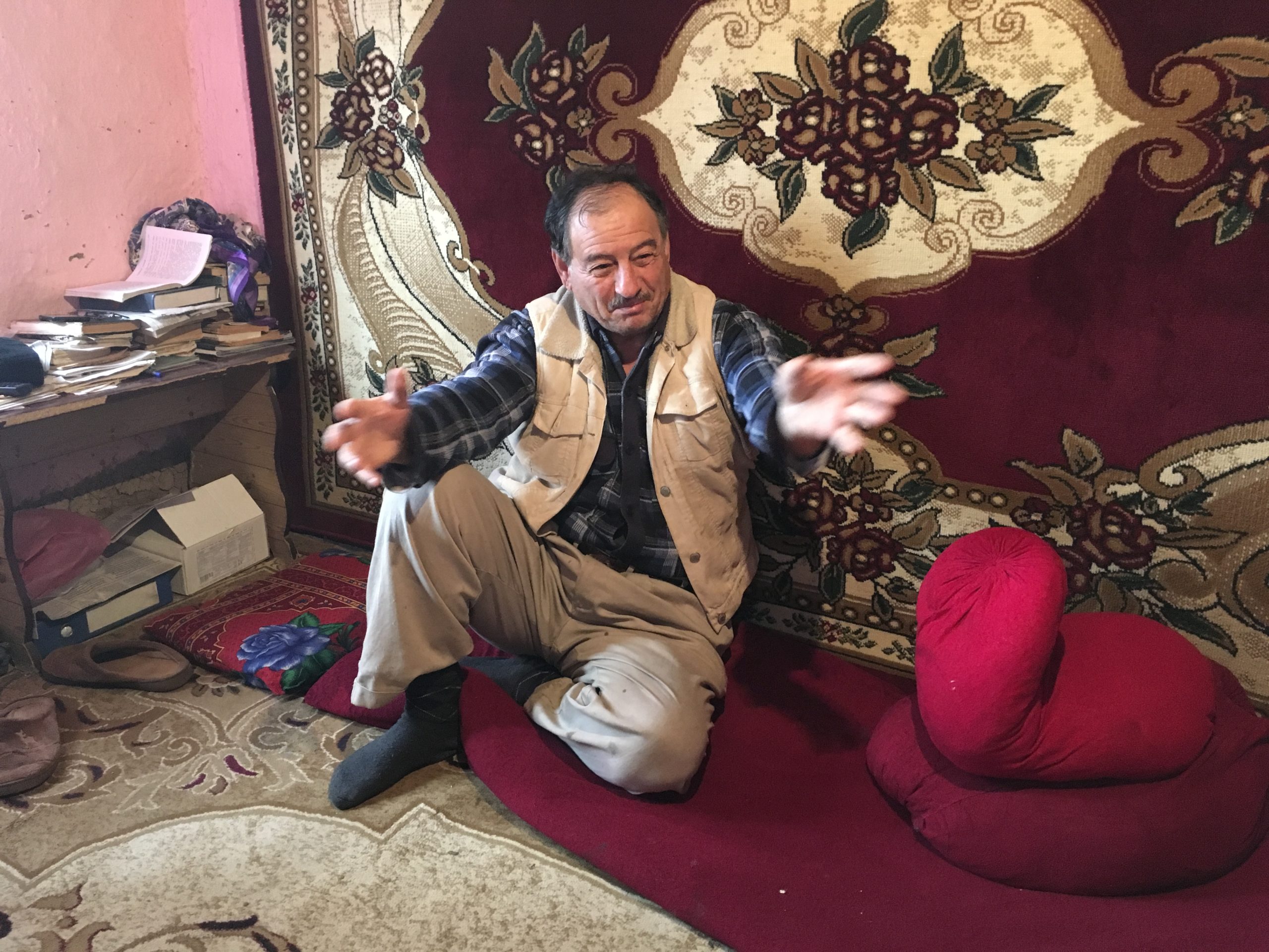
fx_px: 1063
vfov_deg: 48.2
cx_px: 634
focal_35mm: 29
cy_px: 476
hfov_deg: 61.7
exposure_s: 1/17
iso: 200
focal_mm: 4.15
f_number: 2.2
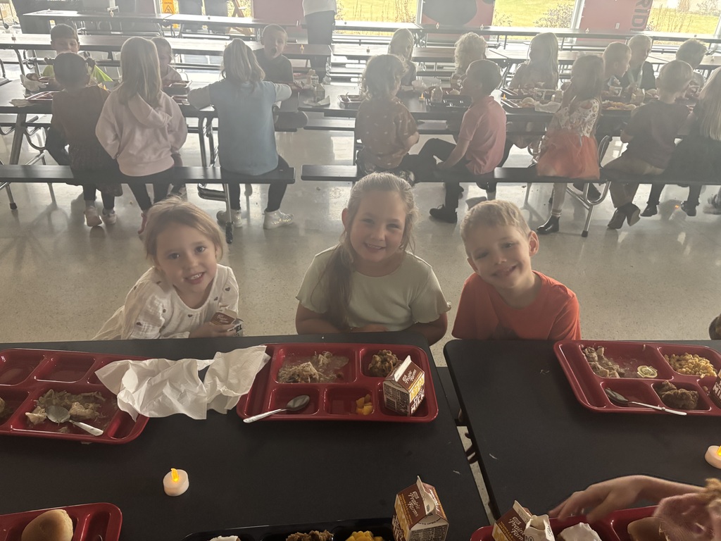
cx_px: 360
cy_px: 270
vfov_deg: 53.1
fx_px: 542
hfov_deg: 67.3
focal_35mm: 26
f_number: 1.6
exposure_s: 1/60
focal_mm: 5.96
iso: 400
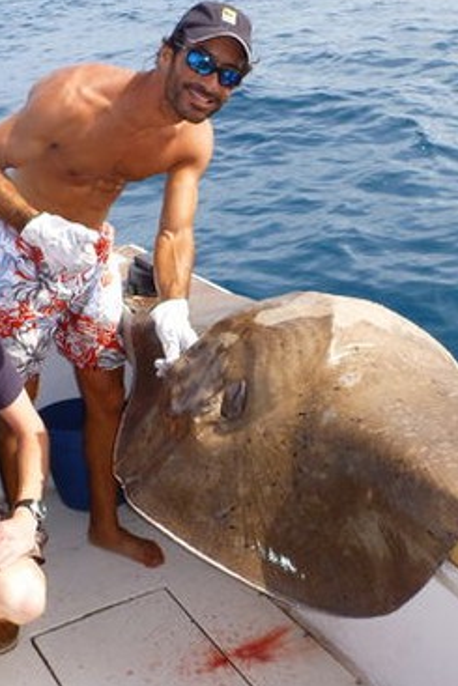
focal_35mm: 50
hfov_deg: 27.0
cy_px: 331
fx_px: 953
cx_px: 181
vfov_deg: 39.6
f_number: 3.3
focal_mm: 4.9
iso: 100
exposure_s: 1/500
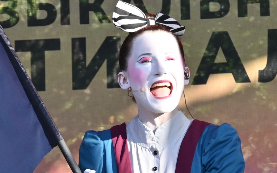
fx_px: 4829
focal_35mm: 640
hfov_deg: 3.3
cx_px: 96
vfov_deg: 2.1
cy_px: 228
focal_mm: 125
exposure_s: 1/250
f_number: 8
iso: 400
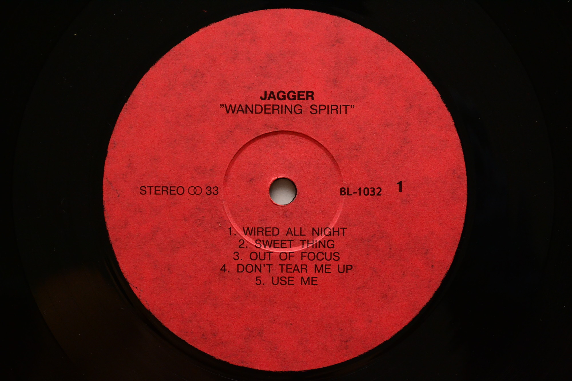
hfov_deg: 24.6
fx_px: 1311
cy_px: 190
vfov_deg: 16.6
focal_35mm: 82
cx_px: 286
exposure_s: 1/160
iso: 1600
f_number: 7.1
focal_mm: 55
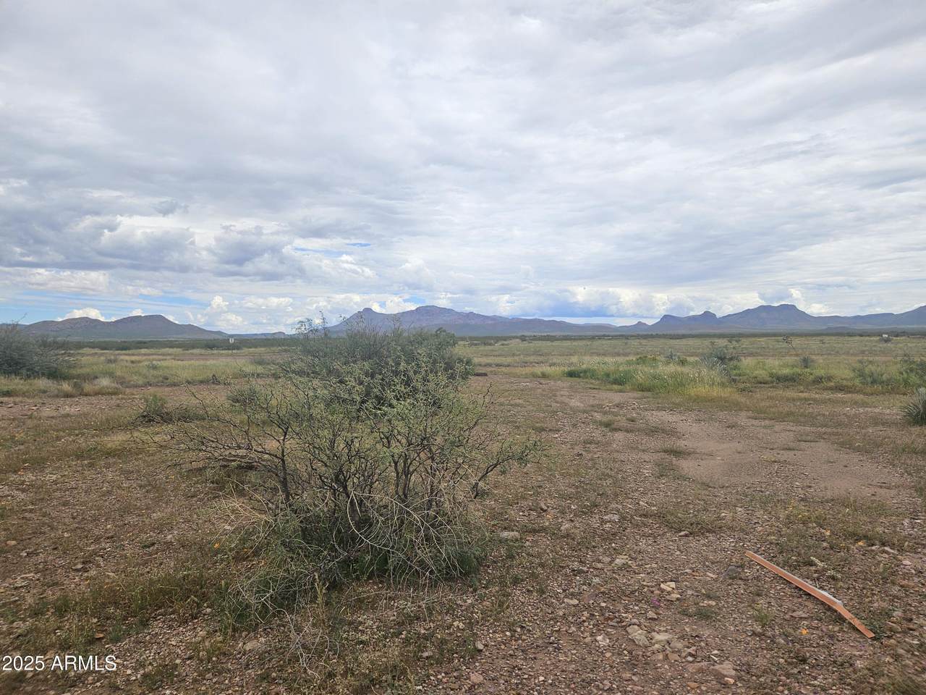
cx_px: 463
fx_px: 615
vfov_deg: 58.9
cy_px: 348
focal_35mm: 23
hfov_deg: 73.9
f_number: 1.8
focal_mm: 5.4
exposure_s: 1/2544
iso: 25
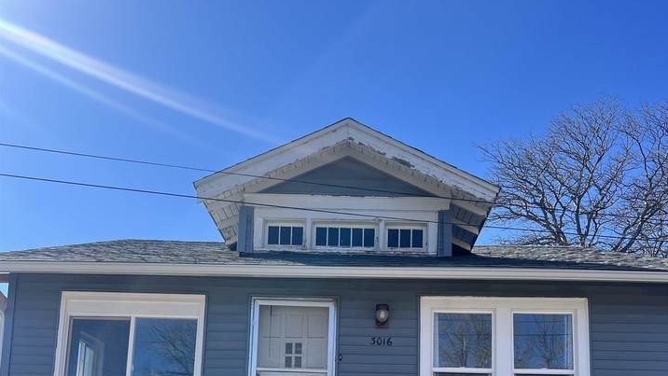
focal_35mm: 38
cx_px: 335
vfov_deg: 29.3
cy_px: 370
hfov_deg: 52.8
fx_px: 673
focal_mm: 5.7
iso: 50
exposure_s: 1/2513
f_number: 1.5
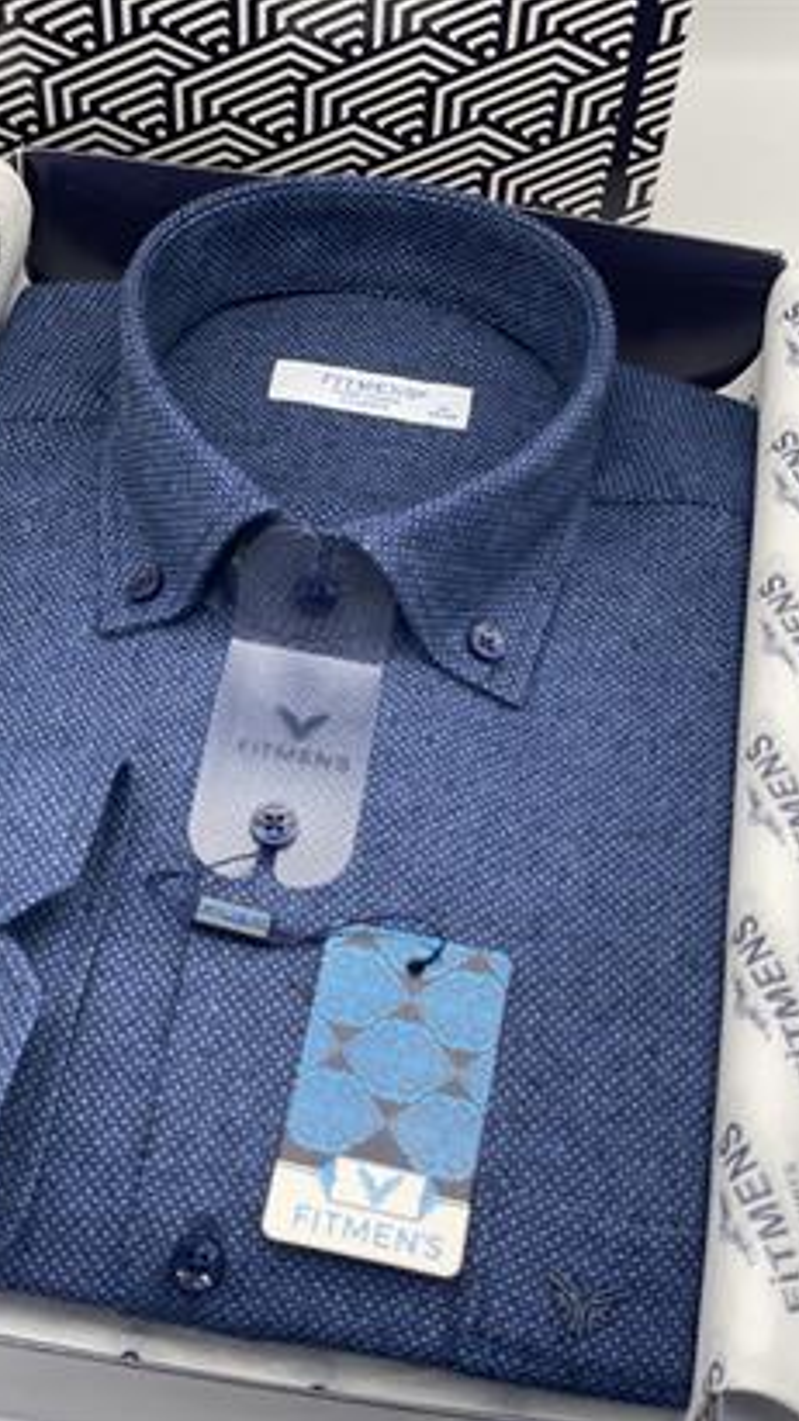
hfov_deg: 21.0
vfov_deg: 36.6
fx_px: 2148
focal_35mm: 57
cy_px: 710
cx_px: 325
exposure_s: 1/122
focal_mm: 6
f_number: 2
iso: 32
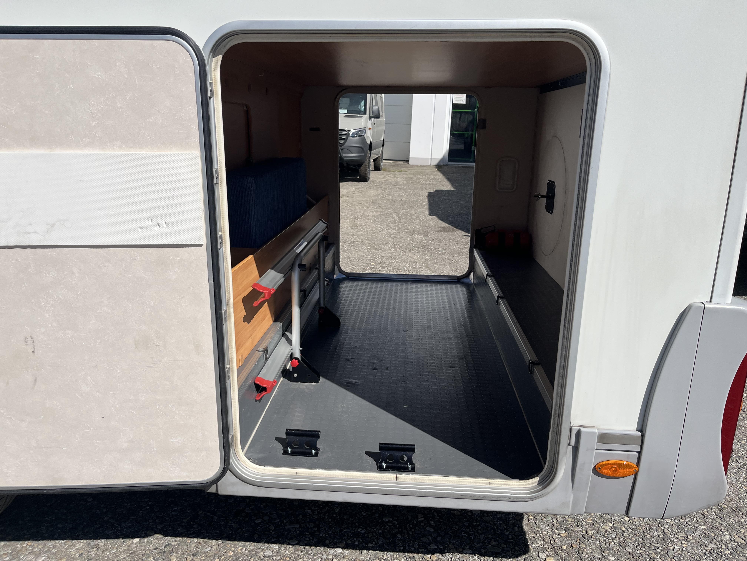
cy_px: 280
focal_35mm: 26
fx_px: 561
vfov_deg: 53.1
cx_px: 374
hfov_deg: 67.3
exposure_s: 1/5848
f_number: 1.6
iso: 50
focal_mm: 5.1
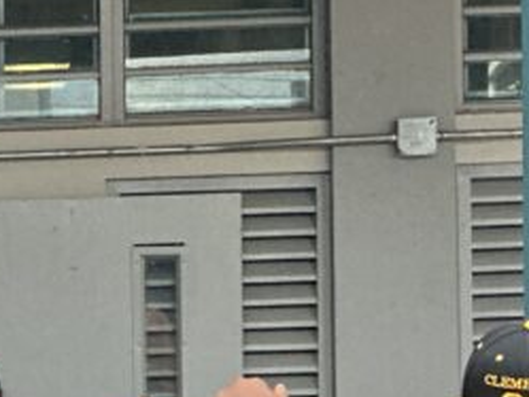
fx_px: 4847
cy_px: 658
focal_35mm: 317
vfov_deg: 4.7
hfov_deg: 6.1
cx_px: -542
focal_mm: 9
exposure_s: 1/121
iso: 64
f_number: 2.8
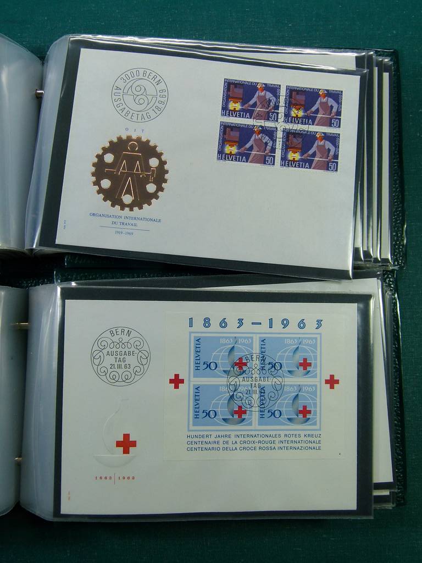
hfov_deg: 41.8
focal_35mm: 34
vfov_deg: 54.0
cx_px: 211
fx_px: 553
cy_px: 282
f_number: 3.6
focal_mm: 6.1
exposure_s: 1/125
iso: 100
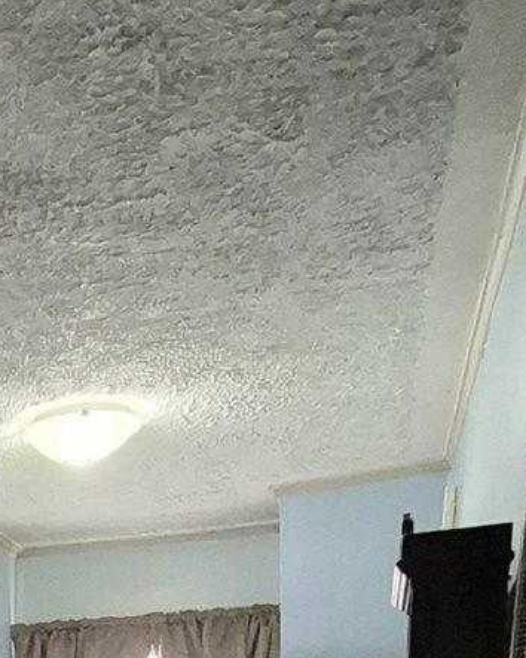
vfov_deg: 21.6
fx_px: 1285
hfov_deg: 20.1
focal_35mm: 66
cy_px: 1101
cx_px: -248
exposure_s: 1/60.2
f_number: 2.2
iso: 1250
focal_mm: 1.74
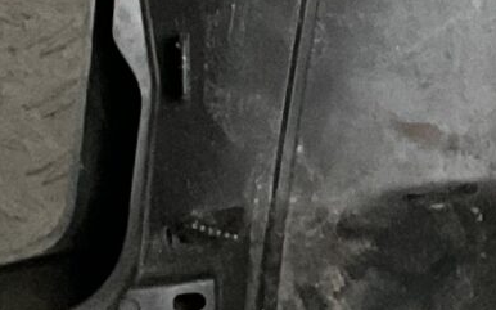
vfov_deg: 6.4
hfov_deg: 10.2
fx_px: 2757
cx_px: 511
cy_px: 233
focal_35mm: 204
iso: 500
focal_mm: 3
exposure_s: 1/25
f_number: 1.8
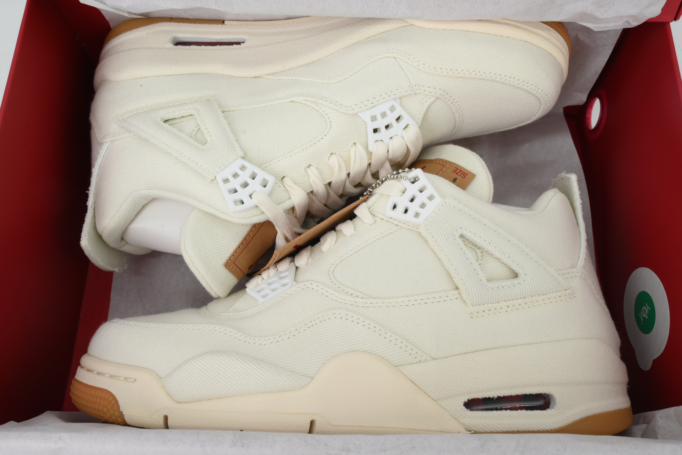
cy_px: 228
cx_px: 341
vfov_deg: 43.6
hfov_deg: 61.9
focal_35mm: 30
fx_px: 568
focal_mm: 30
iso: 400
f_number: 11
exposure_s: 1/100
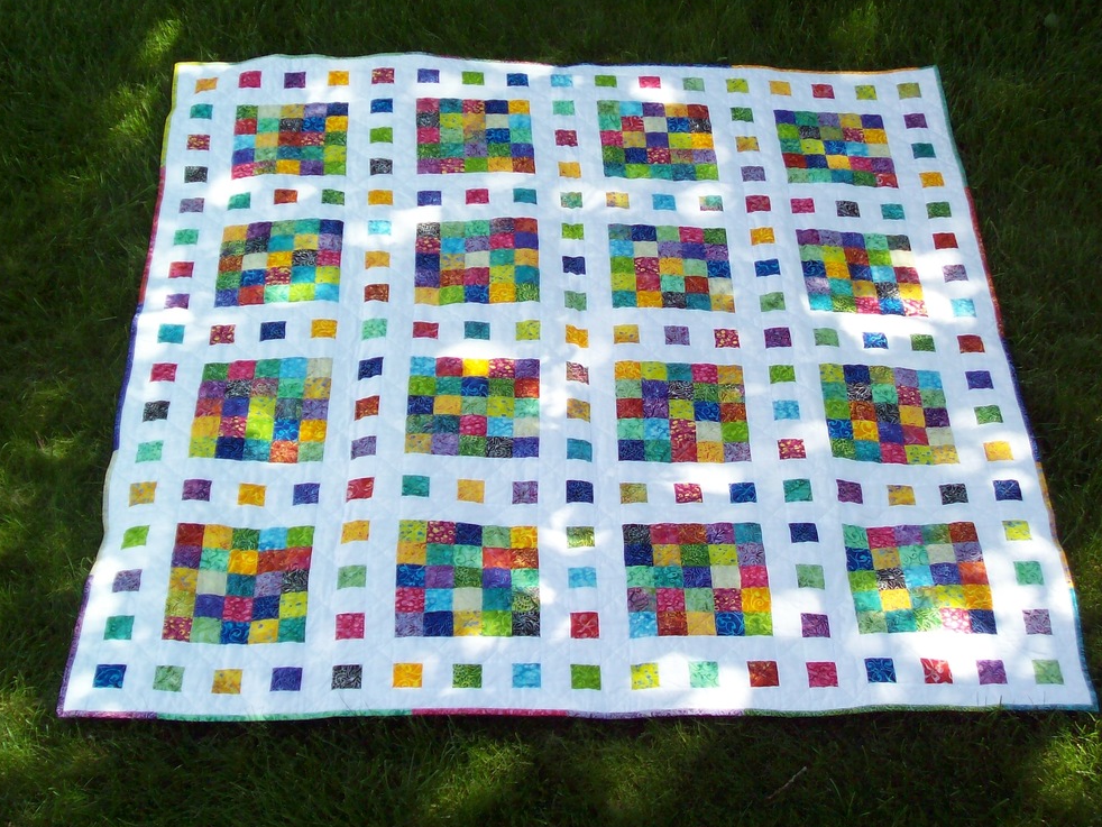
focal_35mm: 57
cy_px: 412
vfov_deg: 25.7
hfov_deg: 33.8
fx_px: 1815
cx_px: 552
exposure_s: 1/259
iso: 80
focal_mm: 9.4
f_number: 3.4
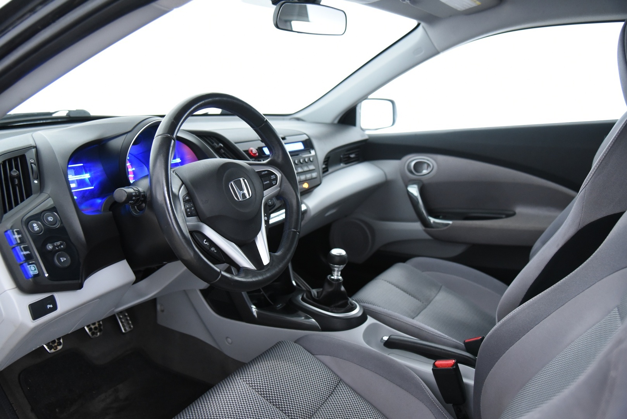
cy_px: 210
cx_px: 314
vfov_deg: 43.6
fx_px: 523
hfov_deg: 61.9
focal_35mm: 30
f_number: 4
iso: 4000
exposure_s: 1/25
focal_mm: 30
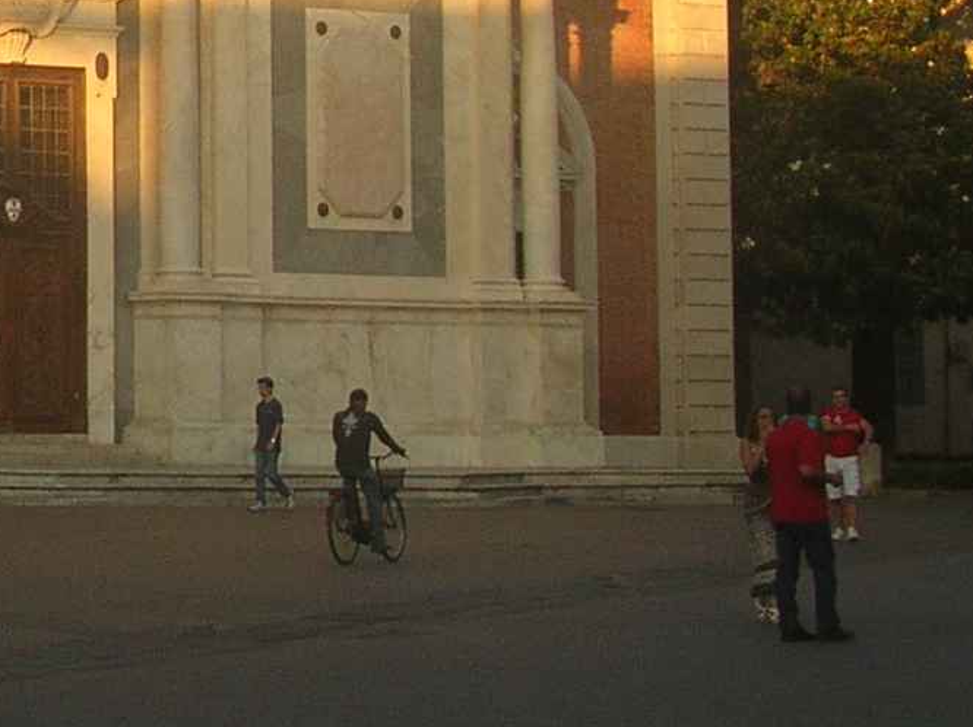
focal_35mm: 165
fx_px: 4633
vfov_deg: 8.8
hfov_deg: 11.5
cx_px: -443
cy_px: -299
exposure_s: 1/177
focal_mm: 8
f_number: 3.2
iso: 50
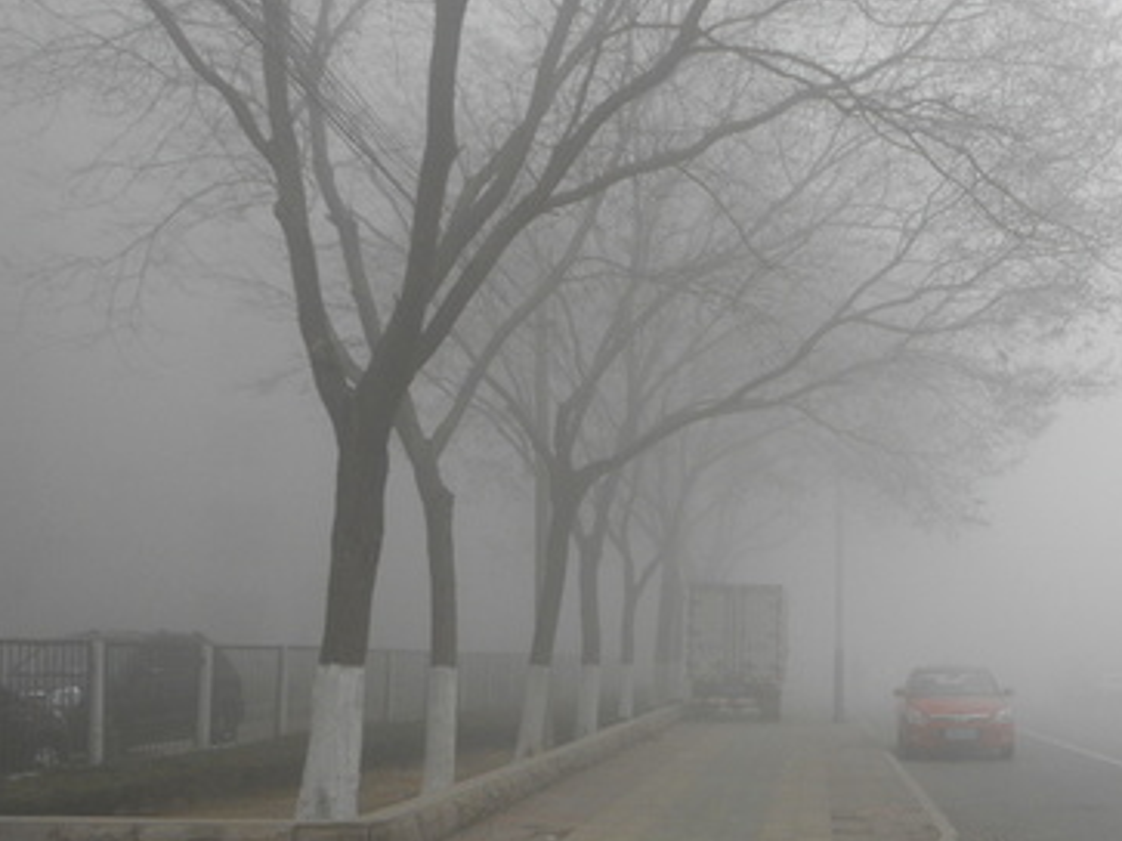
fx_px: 1393
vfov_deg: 33.1
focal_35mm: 43
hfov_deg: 42.7
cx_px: 819
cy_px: 603
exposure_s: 1/80
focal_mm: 4.6
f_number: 3.2
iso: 100
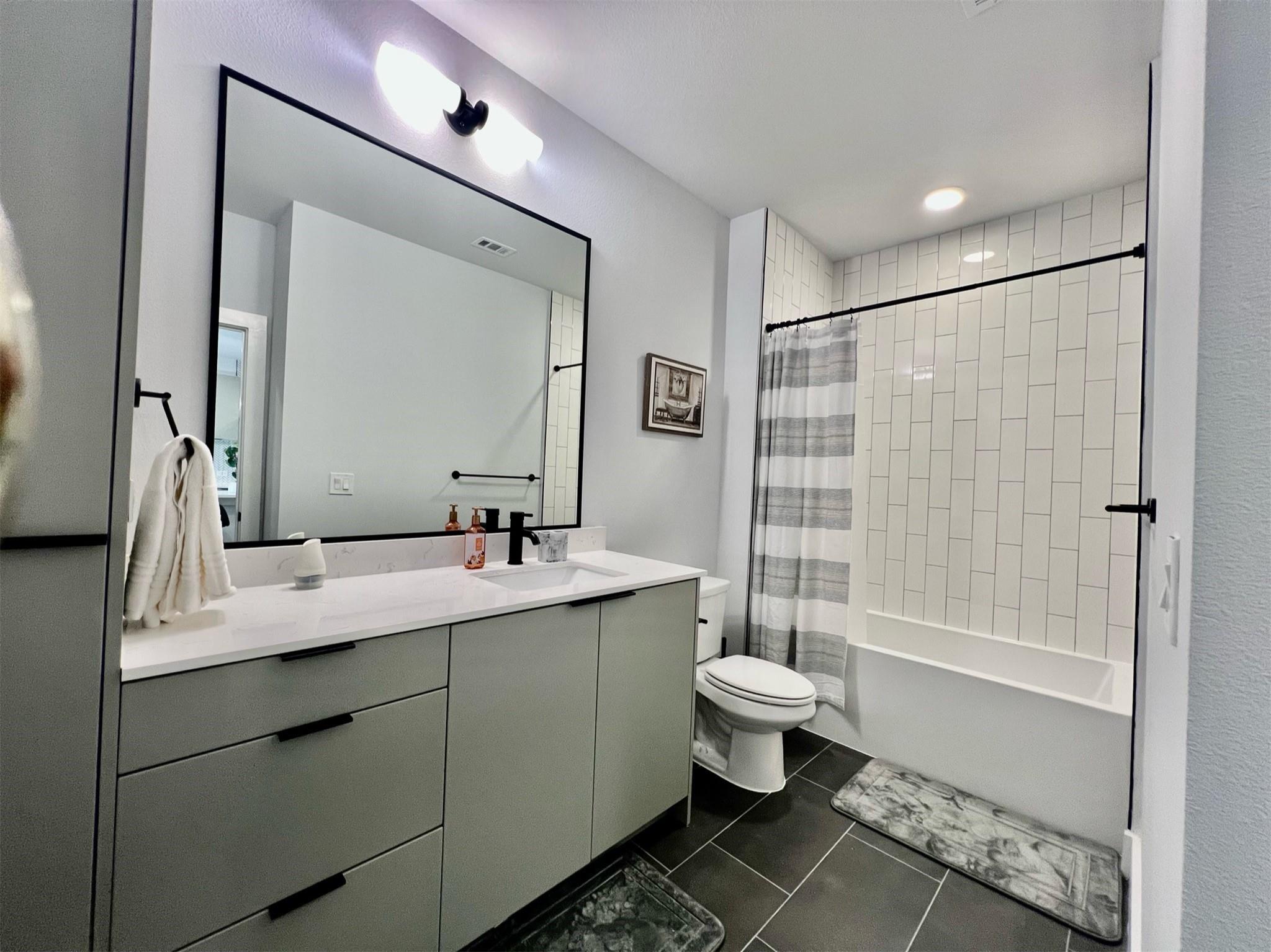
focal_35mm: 13
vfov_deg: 89.9
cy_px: 476
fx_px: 477
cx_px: 636
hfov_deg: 106.2
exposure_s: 1/60
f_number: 1.8
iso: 160
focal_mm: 1.57
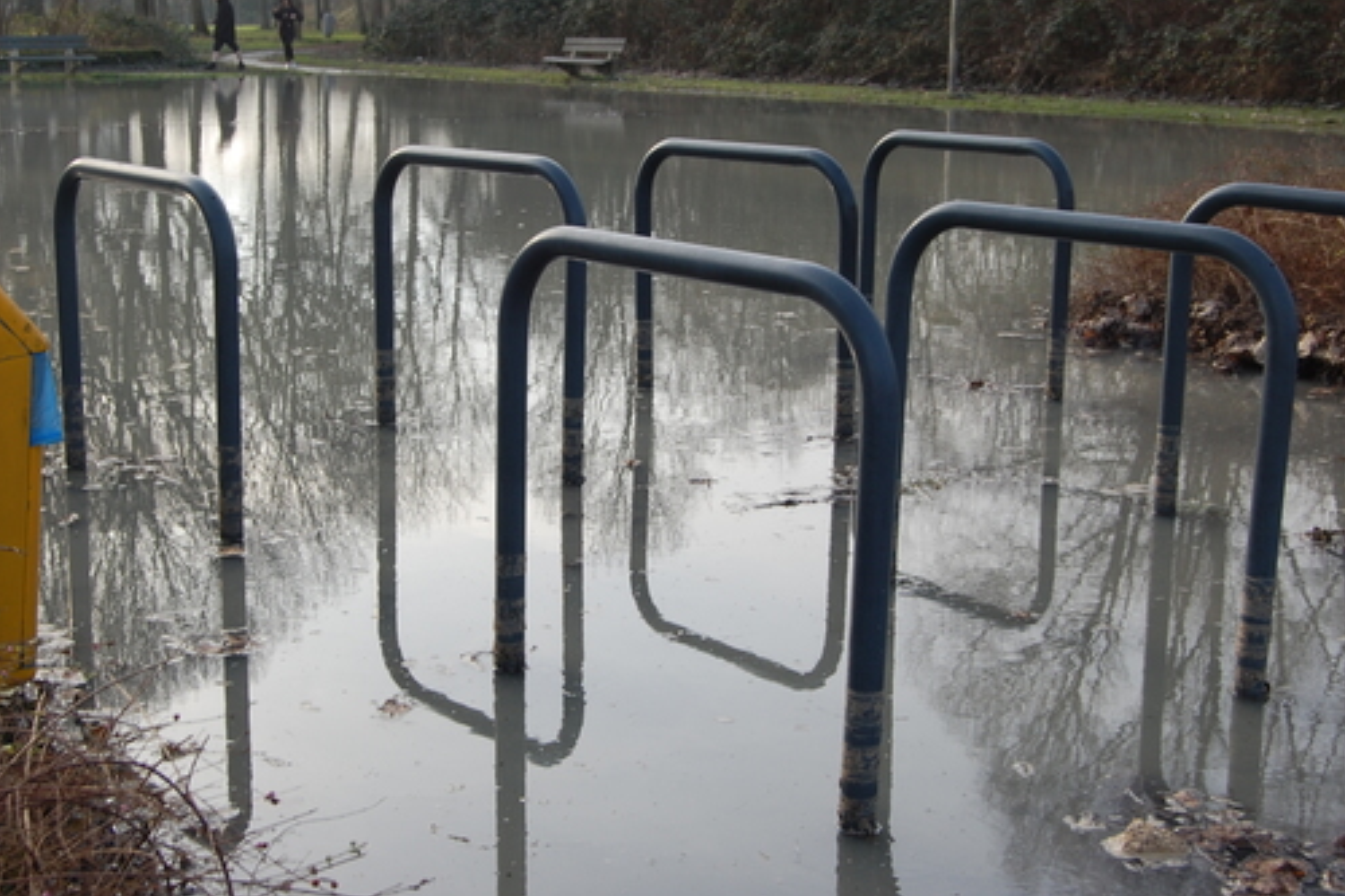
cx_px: 594
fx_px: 2017
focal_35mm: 54
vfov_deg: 25.0
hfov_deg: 36.8
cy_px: 389
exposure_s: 1/160
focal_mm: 30
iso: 200
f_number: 6.3
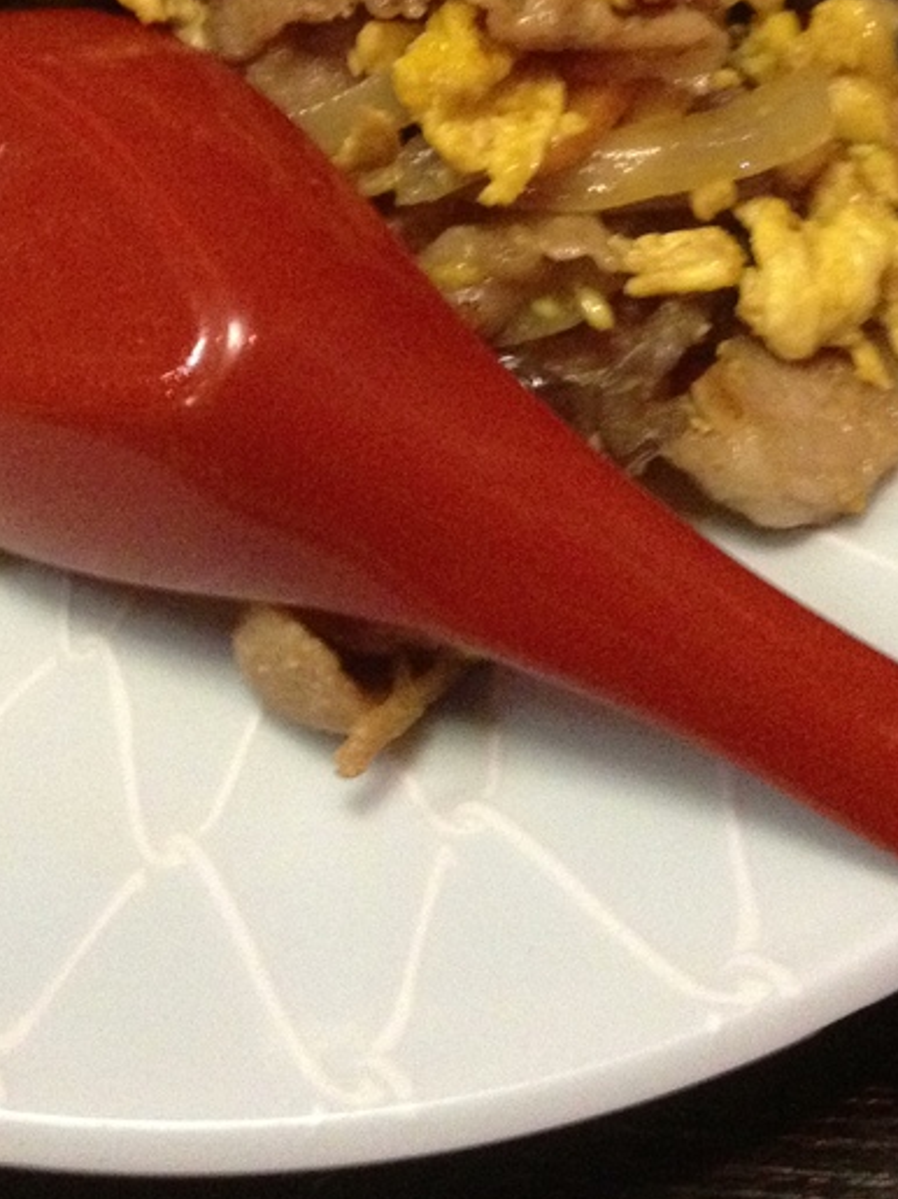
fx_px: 2837
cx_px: 400
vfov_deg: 22.7
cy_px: -47
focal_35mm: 82
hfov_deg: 18.0
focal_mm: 4.28
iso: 400
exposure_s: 1/17
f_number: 2.4
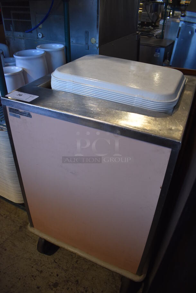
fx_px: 220
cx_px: 98
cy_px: 146
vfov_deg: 67.3
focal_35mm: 27
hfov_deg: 48.0
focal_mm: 18
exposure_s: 1/250
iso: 800
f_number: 3.5
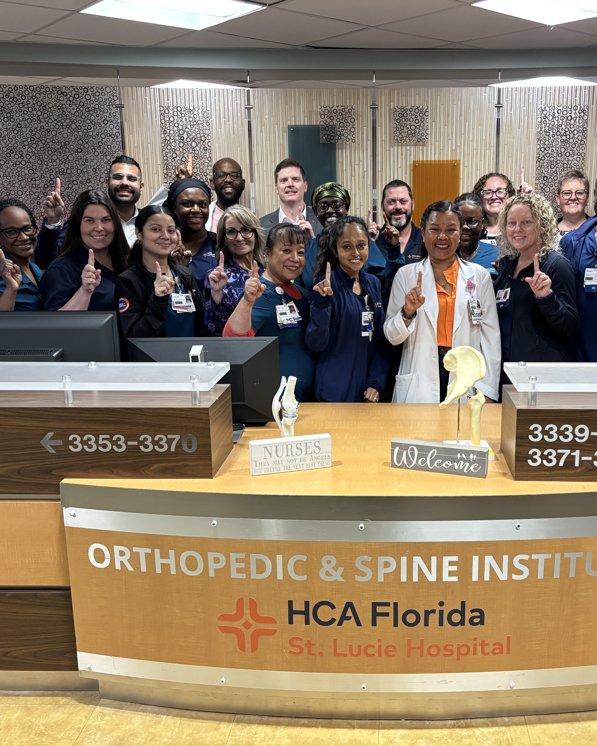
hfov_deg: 43.0
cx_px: 371
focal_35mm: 34
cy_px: 372
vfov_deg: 52.8
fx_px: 751
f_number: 1.6
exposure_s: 1/60
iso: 250
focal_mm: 5.96
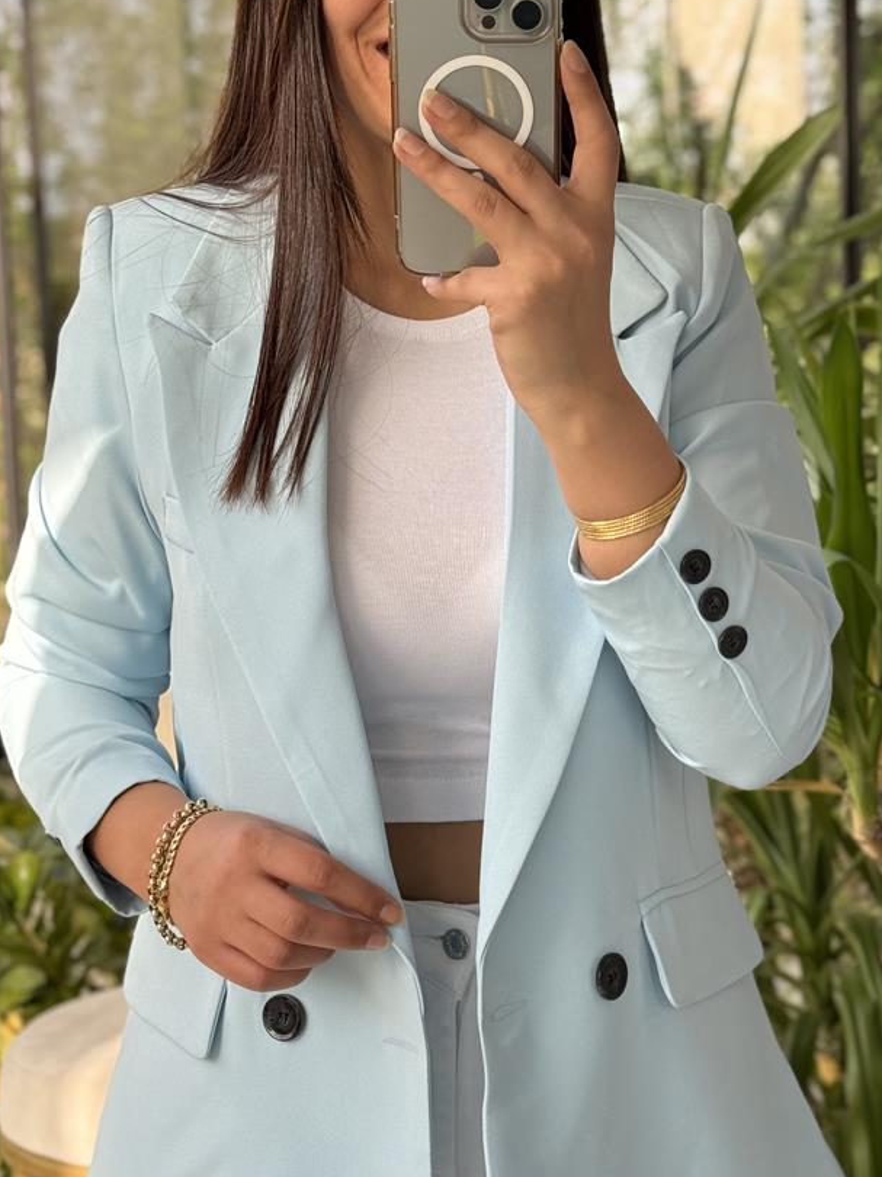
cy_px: 623
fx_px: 2685
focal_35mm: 79
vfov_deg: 24.7
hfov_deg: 18.6
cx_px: 527
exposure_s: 1/204
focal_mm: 6.86
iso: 64
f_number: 1.78
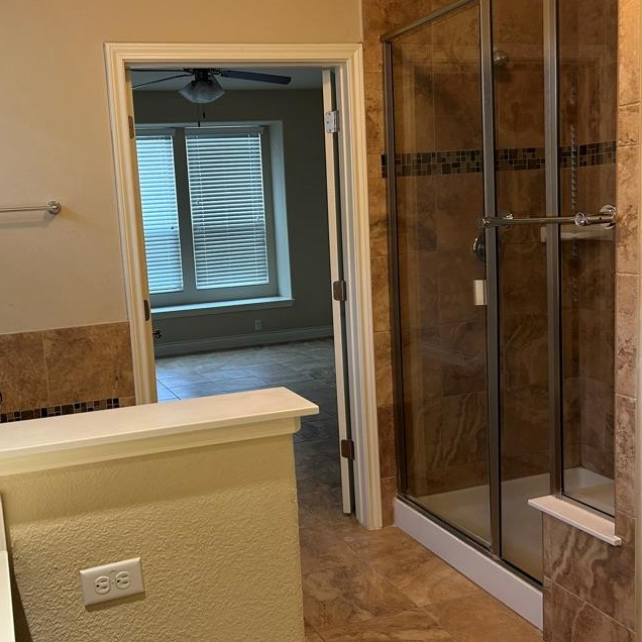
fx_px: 776
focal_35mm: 37
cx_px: 231
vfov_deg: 44.9
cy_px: 317
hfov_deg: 44.5
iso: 200
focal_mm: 5.7
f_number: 1.5
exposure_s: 1/60
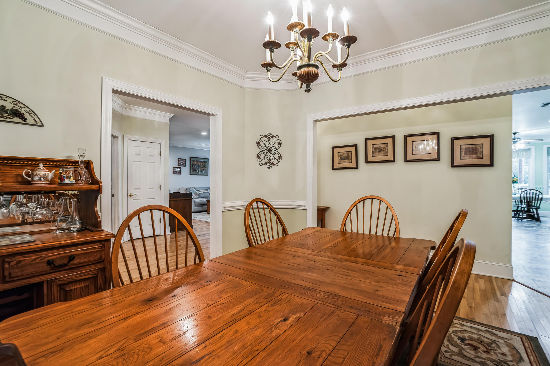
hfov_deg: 96.7
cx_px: 275
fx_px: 244
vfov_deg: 73.7
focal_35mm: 16
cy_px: 183
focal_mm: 16
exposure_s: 1/3.33
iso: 200
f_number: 7.1
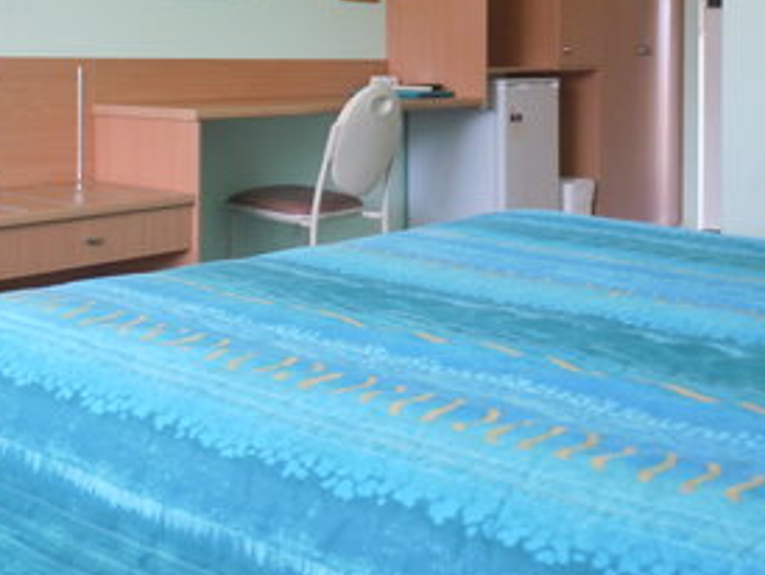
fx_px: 1084
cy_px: 92
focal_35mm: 49
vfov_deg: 28.9
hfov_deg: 38.8
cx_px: 318
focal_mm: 5
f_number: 3.7
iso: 400
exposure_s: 1/15
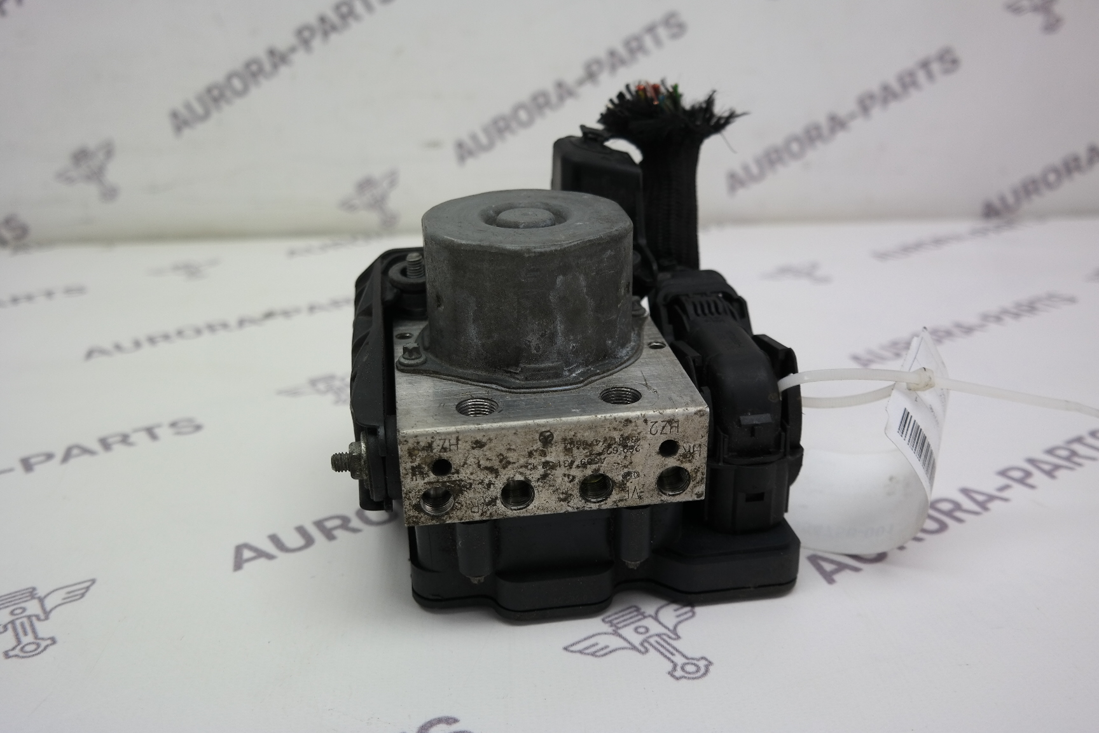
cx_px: 550
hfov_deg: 53.1
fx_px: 1099
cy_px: 366
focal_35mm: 36
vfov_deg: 36.9
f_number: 4
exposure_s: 1/100
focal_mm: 24
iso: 200
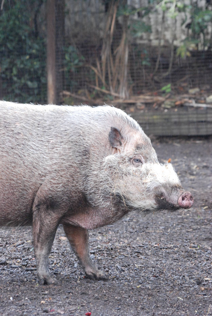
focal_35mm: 180
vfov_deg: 11.4
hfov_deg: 7.7
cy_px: 158
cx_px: 106
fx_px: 1585
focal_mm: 120
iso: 1600
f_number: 8
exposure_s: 1/160
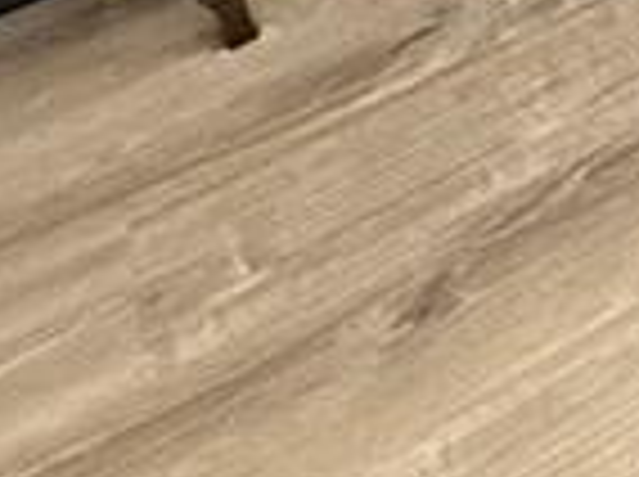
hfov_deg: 11.8
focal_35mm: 101
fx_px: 1861
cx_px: 1854
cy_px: -860
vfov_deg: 10.9
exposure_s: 1/120
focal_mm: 2.22
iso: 500
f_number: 2.2
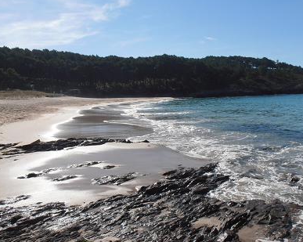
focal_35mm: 32
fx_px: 287
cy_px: 134
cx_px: 164
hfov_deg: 55.6
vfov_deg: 45.7
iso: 80
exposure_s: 1/400
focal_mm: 4.2
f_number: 7.9
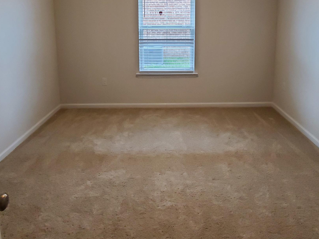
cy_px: 41
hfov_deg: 71.5
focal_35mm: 24
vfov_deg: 52.3
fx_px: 221
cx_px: 170
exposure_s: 1/59
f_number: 2.2
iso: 250
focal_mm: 1.8
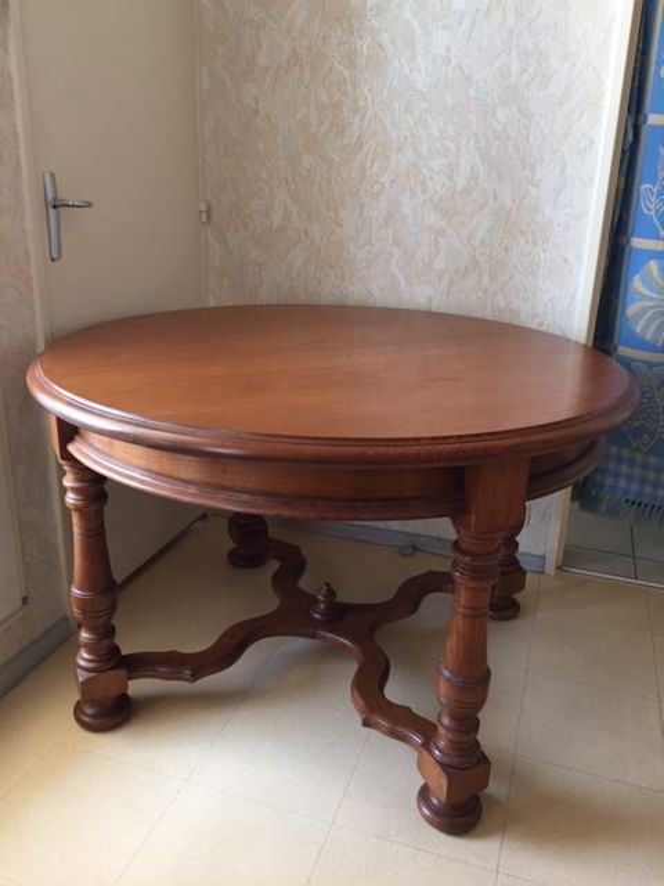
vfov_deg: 61.7
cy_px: 443
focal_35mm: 29
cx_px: 332
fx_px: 742
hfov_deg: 48.2
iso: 125
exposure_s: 1/33
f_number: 2.2
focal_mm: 4.15
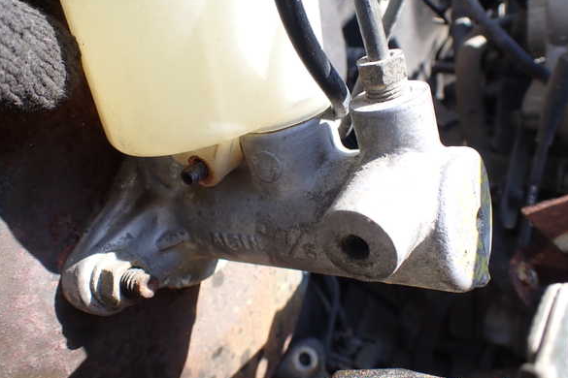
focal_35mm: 32
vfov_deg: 41.1
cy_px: 184
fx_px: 505
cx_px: 288
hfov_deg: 58.7
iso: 100
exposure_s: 1/200
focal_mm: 5.4
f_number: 3.2
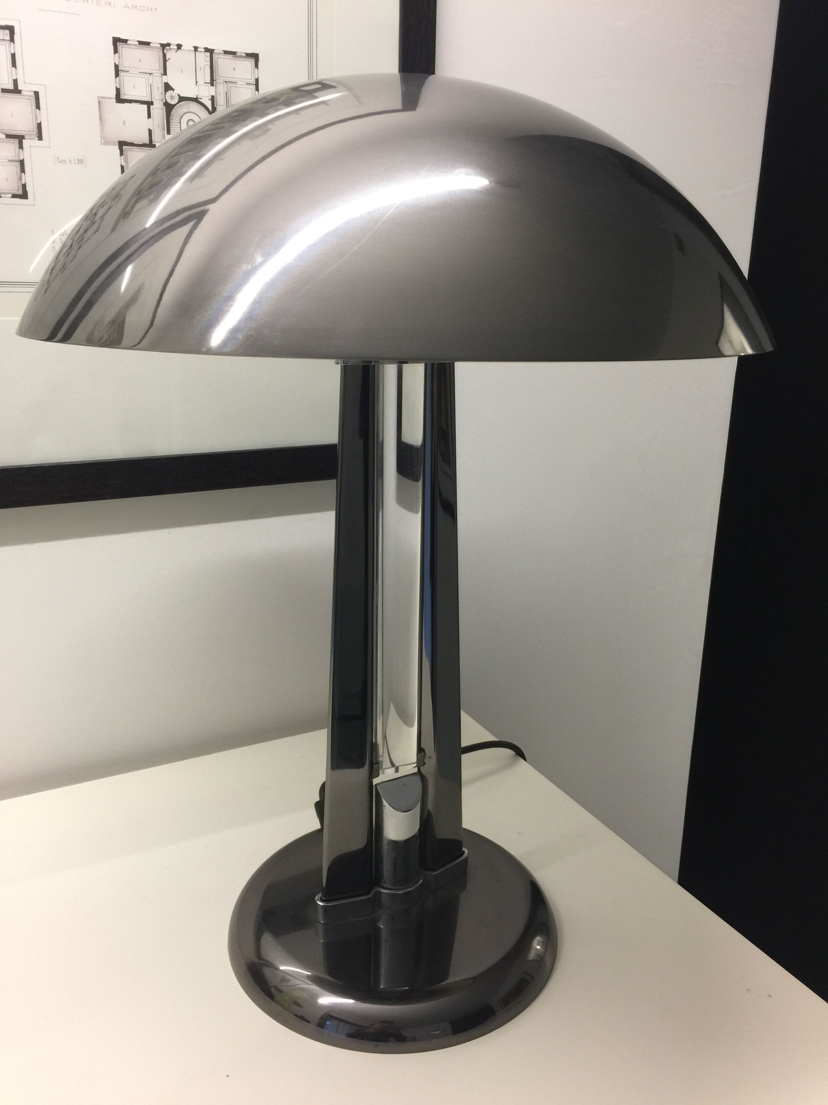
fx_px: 925
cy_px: 552
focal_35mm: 29
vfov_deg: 61.7
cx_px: 414
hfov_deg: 48.2
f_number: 2.2
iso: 50
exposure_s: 1/33
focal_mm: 4.15
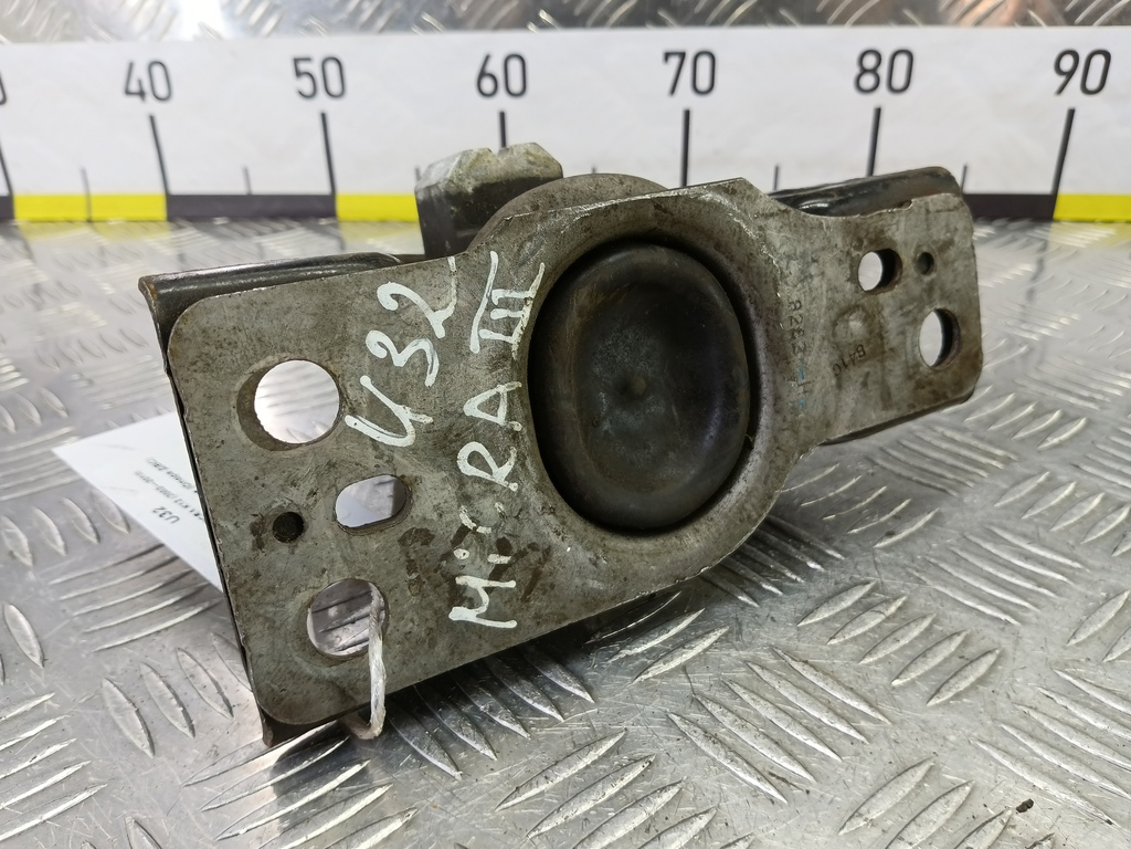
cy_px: 424
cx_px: 566
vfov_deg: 58.9
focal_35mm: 23
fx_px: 751
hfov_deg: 73.9
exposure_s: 1/50
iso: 170
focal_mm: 4.11
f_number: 1.6
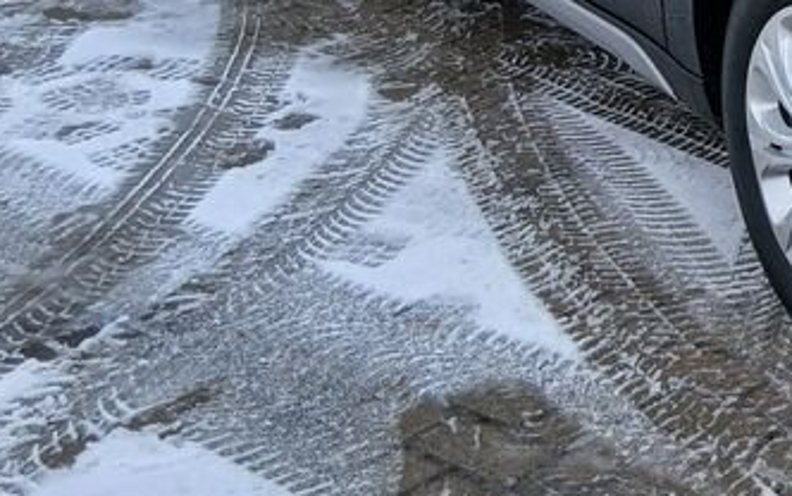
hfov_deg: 20.9
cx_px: 1169
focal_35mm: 85
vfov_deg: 14.7
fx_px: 1836
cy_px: -155
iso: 20
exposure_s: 1/300
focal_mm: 3.98
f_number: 1.8
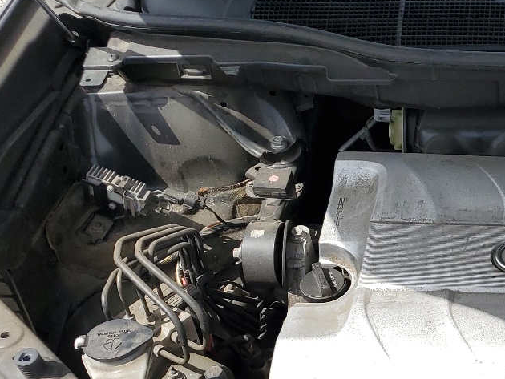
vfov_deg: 21.7
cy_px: 347
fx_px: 963
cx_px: 613
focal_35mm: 66
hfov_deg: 26.1
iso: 50
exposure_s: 1/2000
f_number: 1.5
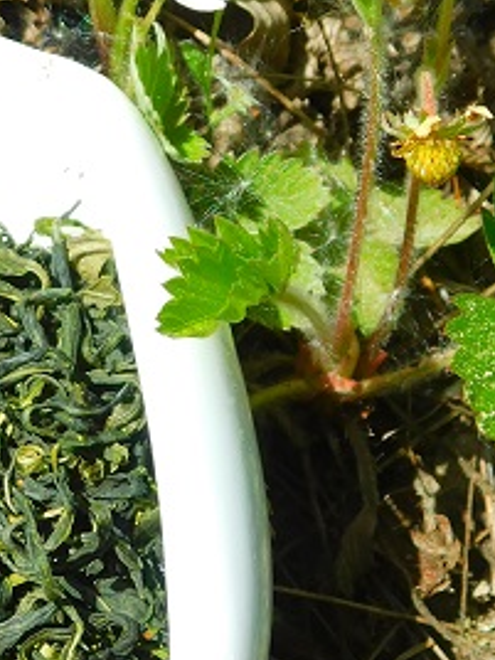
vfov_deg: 11.2
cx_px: -71
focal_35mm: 176
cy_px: 377
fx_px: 3356
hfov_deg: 8.4
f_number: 4
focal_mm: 10.4
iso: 125
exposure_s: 1/800
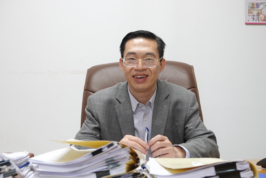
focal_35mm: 65
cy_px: 89
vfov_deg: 20.9
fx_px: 480
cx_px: 133
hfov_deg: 31.0
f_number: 3.5
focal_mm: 23.95
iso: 1250
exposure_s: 1/125
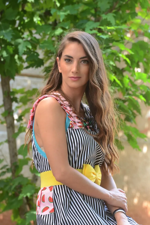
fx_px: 1876
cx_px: 75
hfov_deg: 4.6
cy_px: 112
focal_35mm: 300
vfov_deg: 6.9
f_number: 5
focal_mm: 200
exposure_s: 1/80
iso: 500
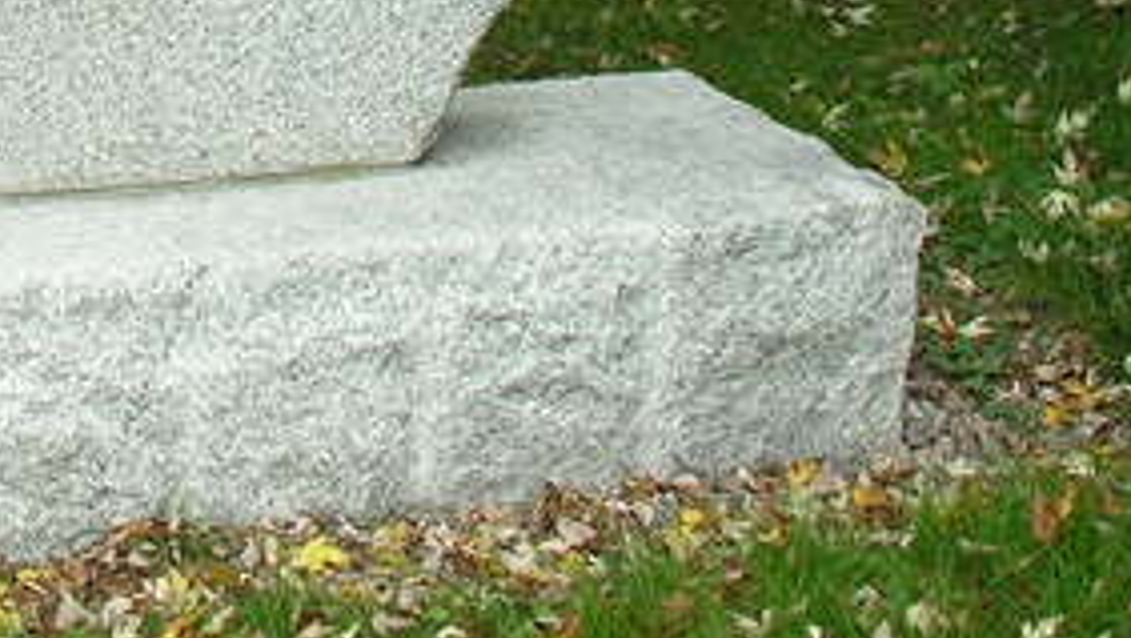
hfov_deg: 19.0
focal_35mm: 108
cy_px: -369
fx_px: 3241
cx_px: -108
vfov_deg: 10.8
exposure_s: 1/93.5
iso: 71
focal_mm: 8.9
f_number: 4
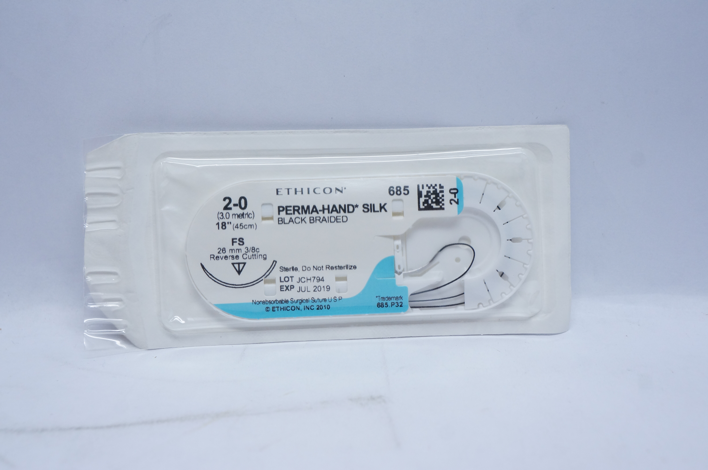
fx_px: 855
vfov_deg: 30.8
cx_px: 354
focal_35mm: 44
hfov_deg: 45.0
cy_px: 235
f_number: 7.1
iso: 800
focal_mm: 29
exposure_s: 1/60
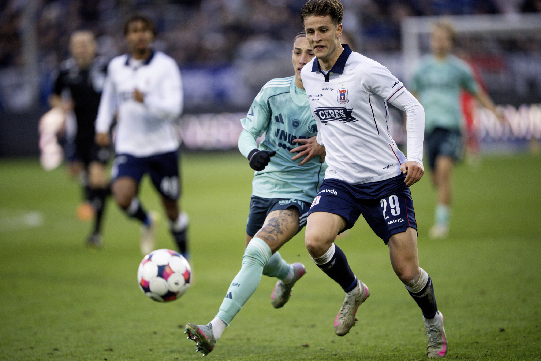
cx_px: 270
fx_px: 6011
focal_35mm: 400
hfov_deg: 5.2
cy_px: 180
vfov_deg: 3.4
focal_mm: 400
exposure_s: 1/1250
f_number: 2.8
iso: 2500
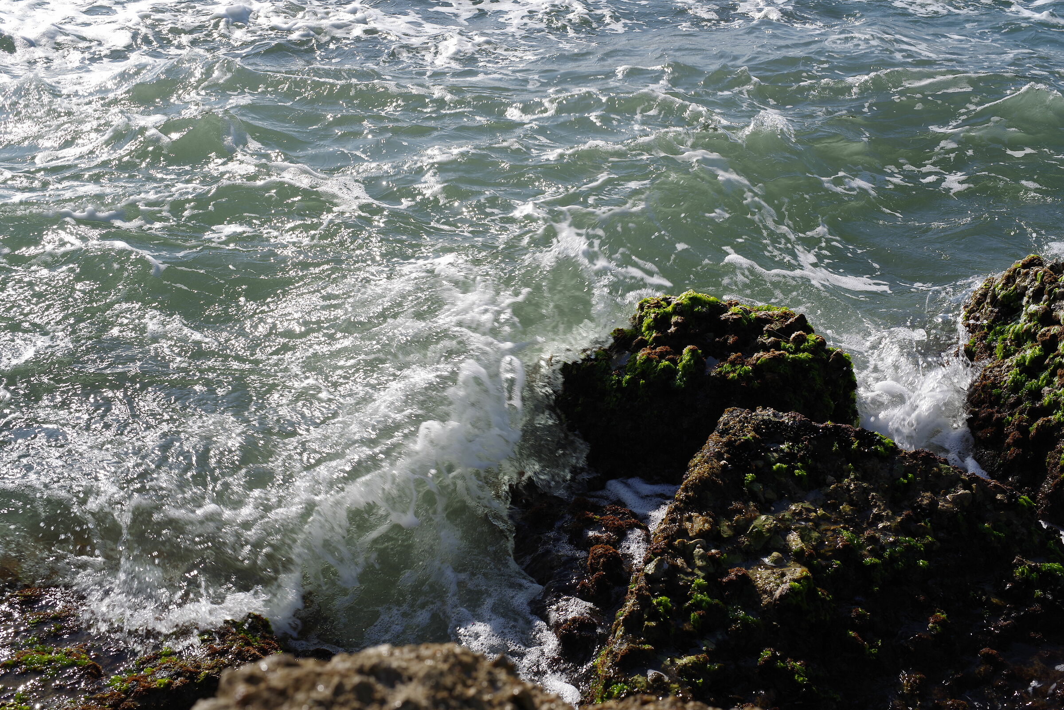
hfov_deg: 39.6
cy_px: 355
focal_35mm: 50
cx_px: 532
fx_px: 1478
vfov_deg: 27.0
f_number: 10
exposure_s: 1/200
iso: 100
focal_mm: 50
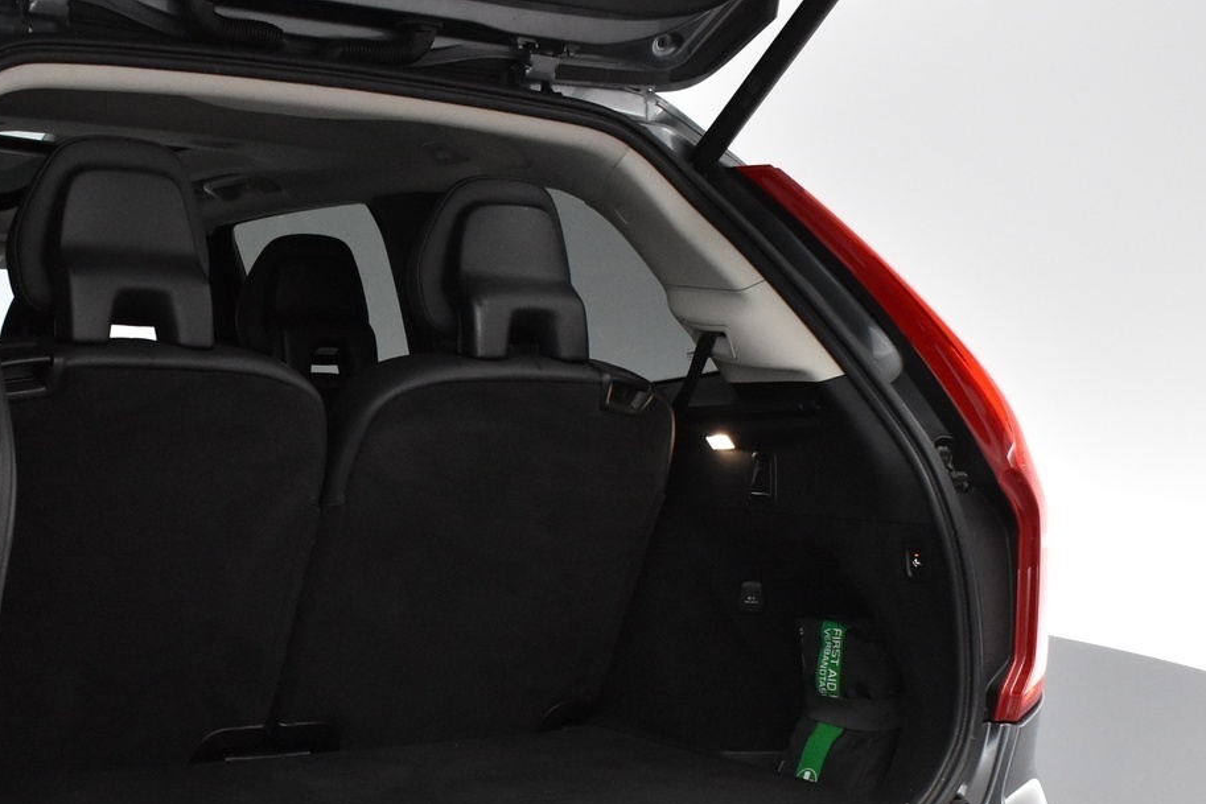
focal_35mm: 56
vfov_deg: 23.9
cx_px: 299
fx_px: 1872
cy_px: 627
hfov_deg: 34.9
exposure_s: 1/125
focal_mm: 21
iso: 3200
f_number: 5.6
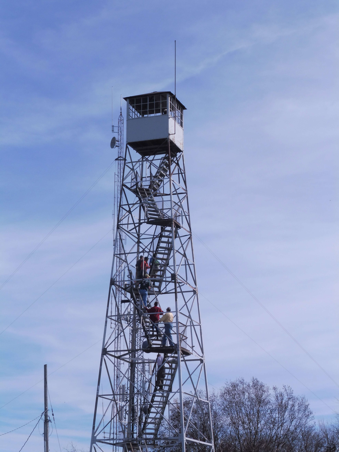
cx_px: 170
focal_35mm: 90
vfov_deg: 21.8
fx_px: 1175
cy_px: 226
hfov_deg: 16.4
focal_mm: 16.1
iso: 100
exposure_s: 1/640
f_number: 7.1
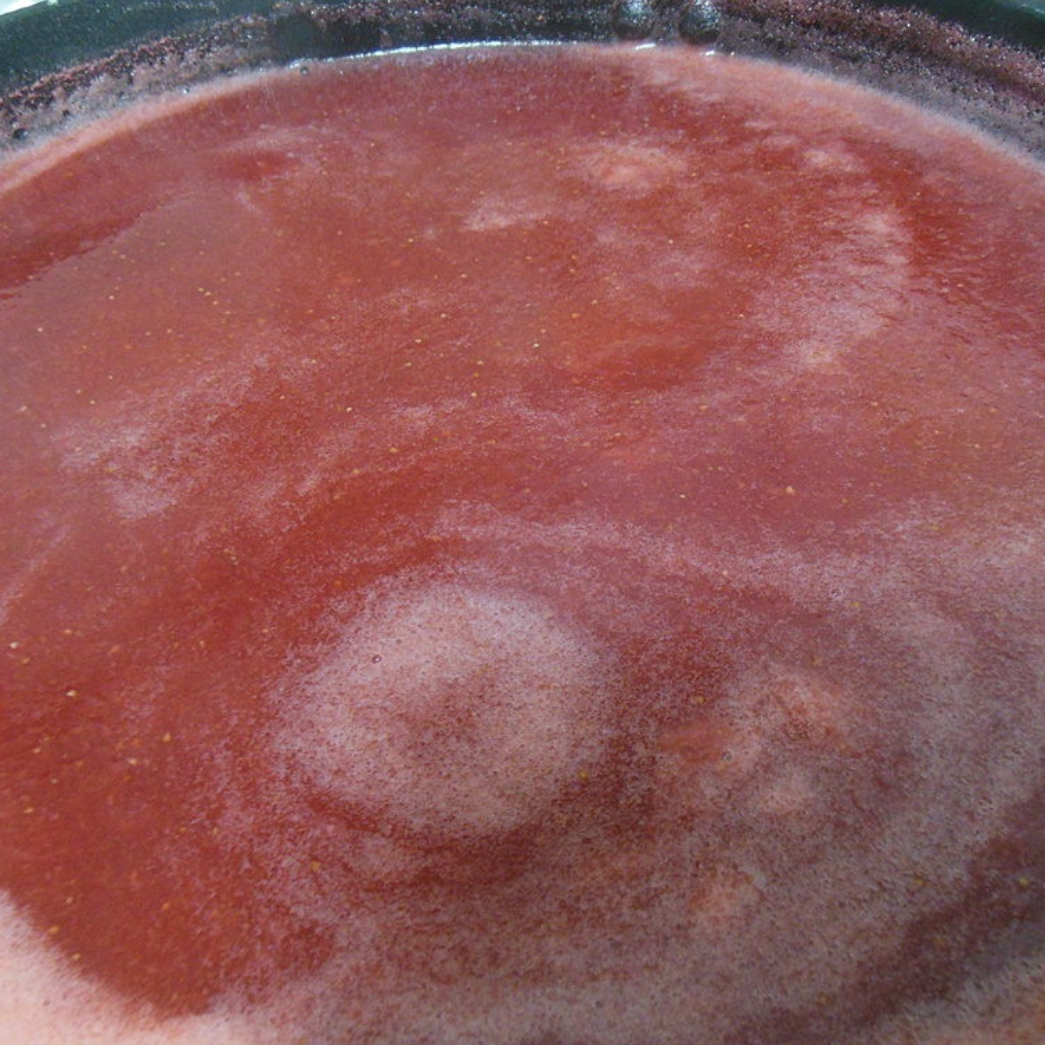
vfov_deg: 54.0
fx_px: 1025
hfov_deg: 54.0
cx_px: 500
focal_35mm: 30
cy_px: 521
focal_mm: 4.5
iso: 500
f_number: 3.2
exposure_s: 1/8
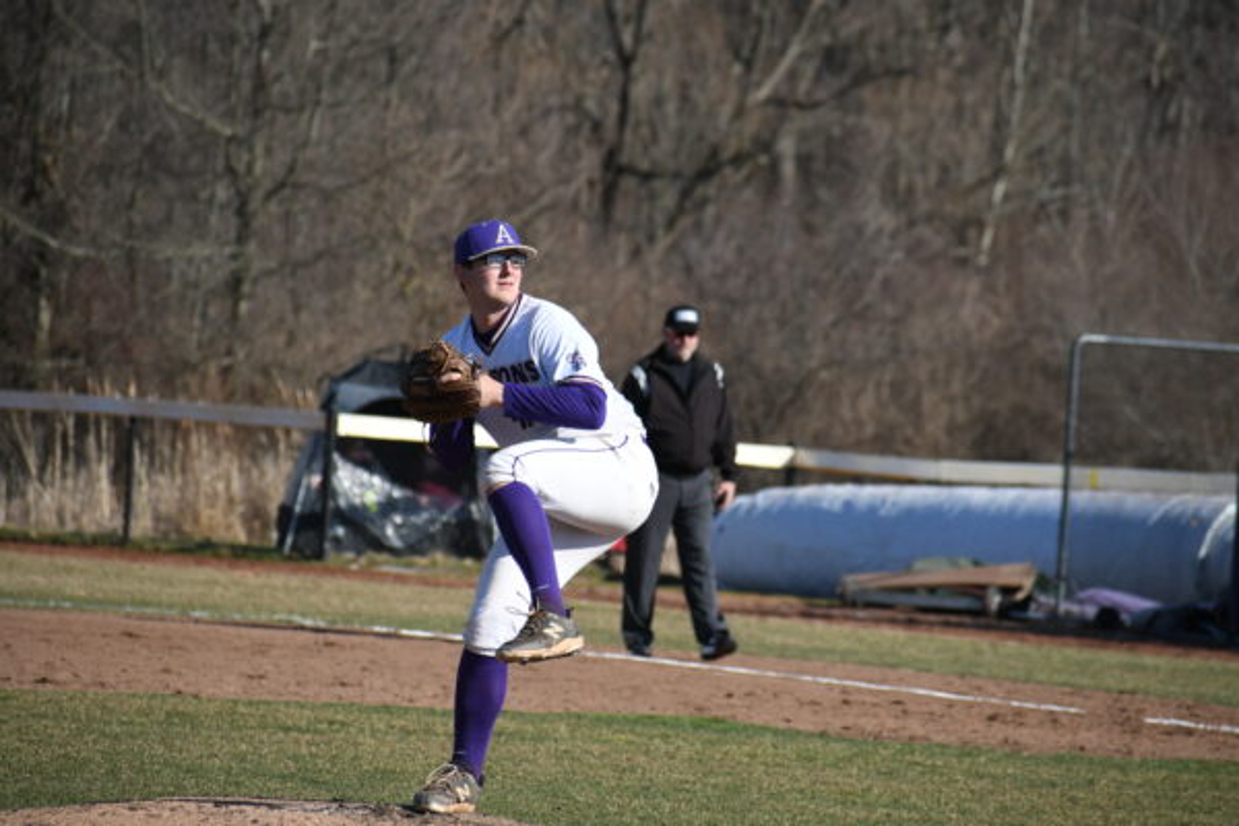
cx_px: 620
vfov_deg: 4.4
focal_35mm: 315
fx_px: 10840
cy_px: 413
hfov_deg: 6.5
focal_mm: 210
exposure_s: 1/2500
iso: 500
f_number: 6.3
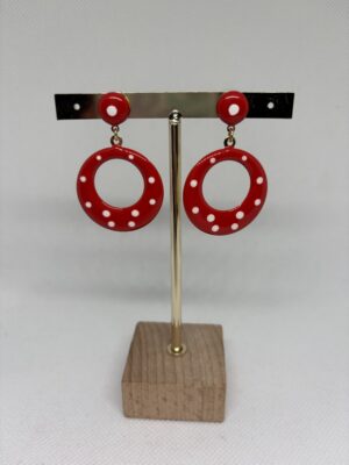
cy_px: 232
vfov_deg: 67.3
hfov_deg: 53.1
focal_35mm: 26
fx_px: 350
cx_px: 174
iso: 40
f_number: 1.6
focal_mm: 5.96
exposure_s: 1/236
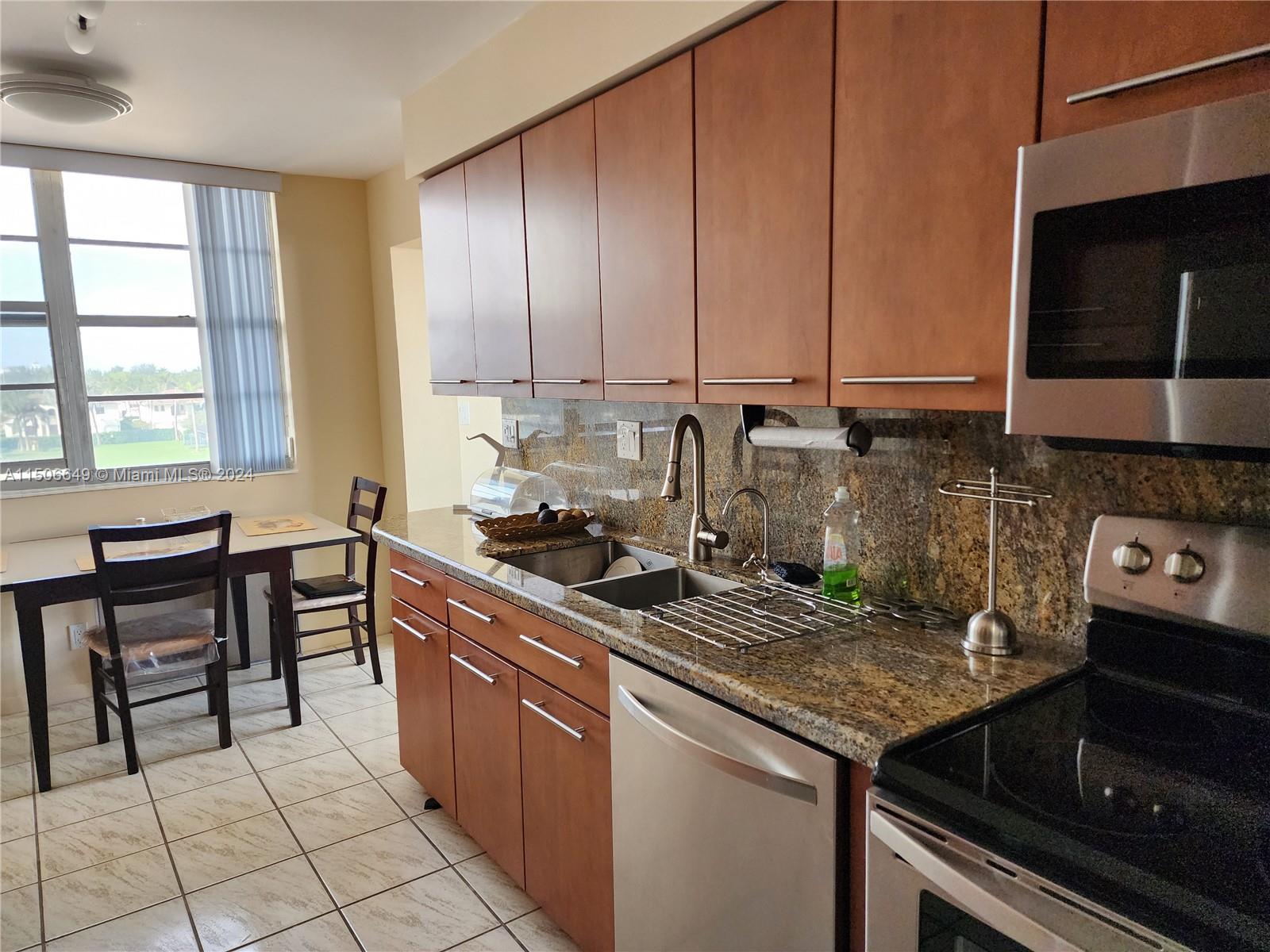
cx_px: 635
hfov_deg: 73.9
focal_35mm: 23
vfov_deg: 58.9
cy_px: 476
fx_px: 844
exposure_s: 1/120
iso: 250
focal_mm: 6.4
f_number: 1.8
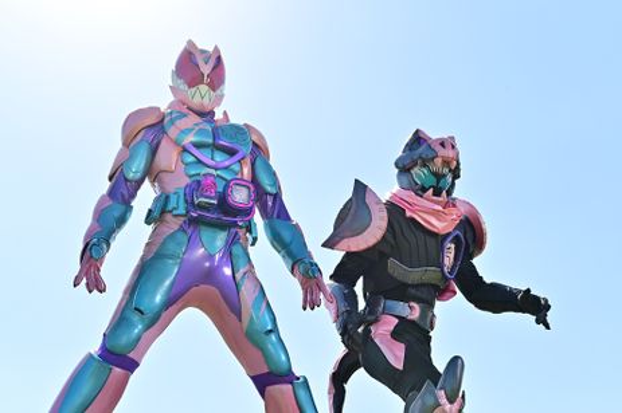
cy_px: 206
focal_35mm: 45
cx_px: 311
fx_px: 777
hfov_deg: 43.6
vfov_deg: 29.8
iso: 400
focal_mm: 45
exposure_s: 1/1000
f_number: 9
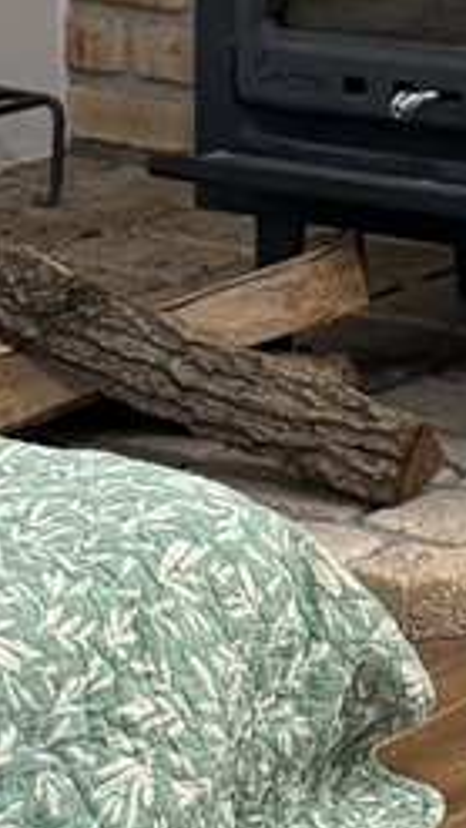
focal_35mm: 141
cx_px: 1240
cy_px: -612
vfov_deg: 13.8
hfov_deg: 7.8
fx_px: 3096
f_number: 1.78
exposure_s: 1/117
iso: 200
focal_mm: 6.86
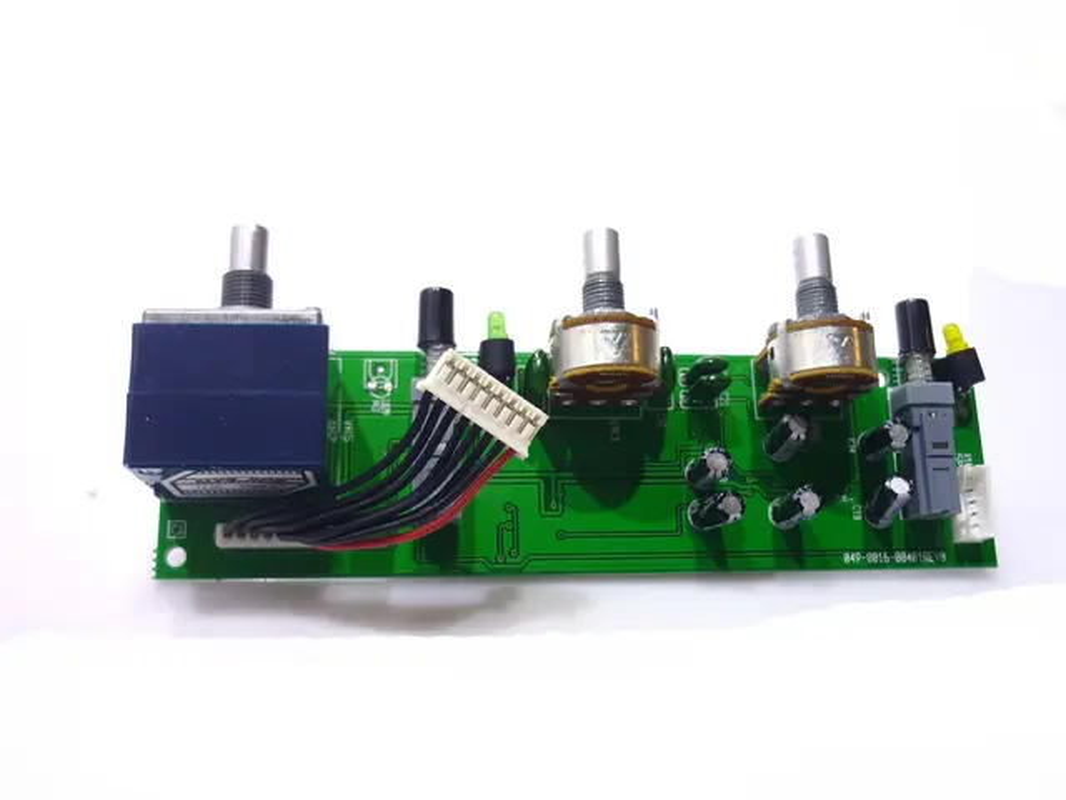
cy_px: 400
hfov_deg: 55.4
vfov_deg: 42.9
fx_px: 1016
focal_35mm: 33
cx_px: 533
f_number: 2.8
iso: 80
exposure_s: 1/50
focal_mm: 5.5
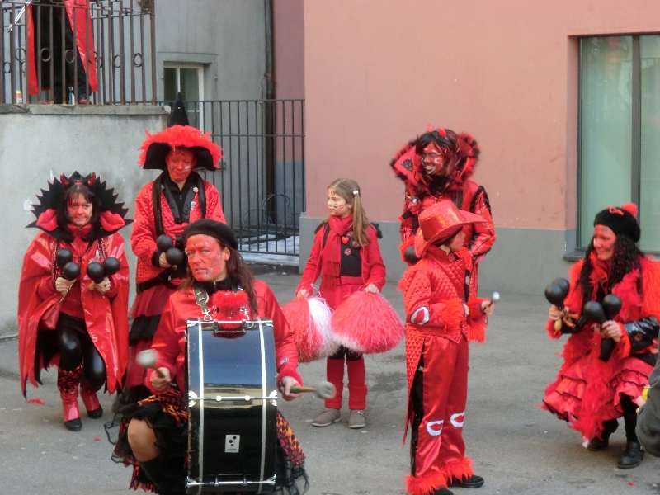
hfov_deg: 25.3
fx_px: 1468
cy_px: 248
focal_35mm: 77
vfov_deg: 19.1
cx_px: 330
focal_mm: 13.9
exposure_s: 1/80
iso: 200
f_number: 5.9
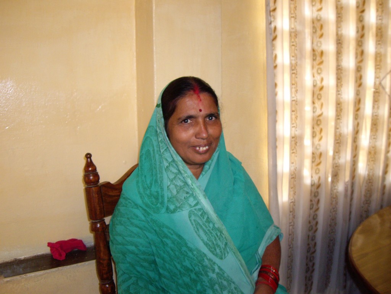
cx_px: 196
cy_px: 147
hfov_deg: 49.0
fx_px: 429
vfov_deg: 37.7
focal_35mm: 38
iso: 200
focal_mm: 6.2
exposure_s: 1/60
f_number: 2.7
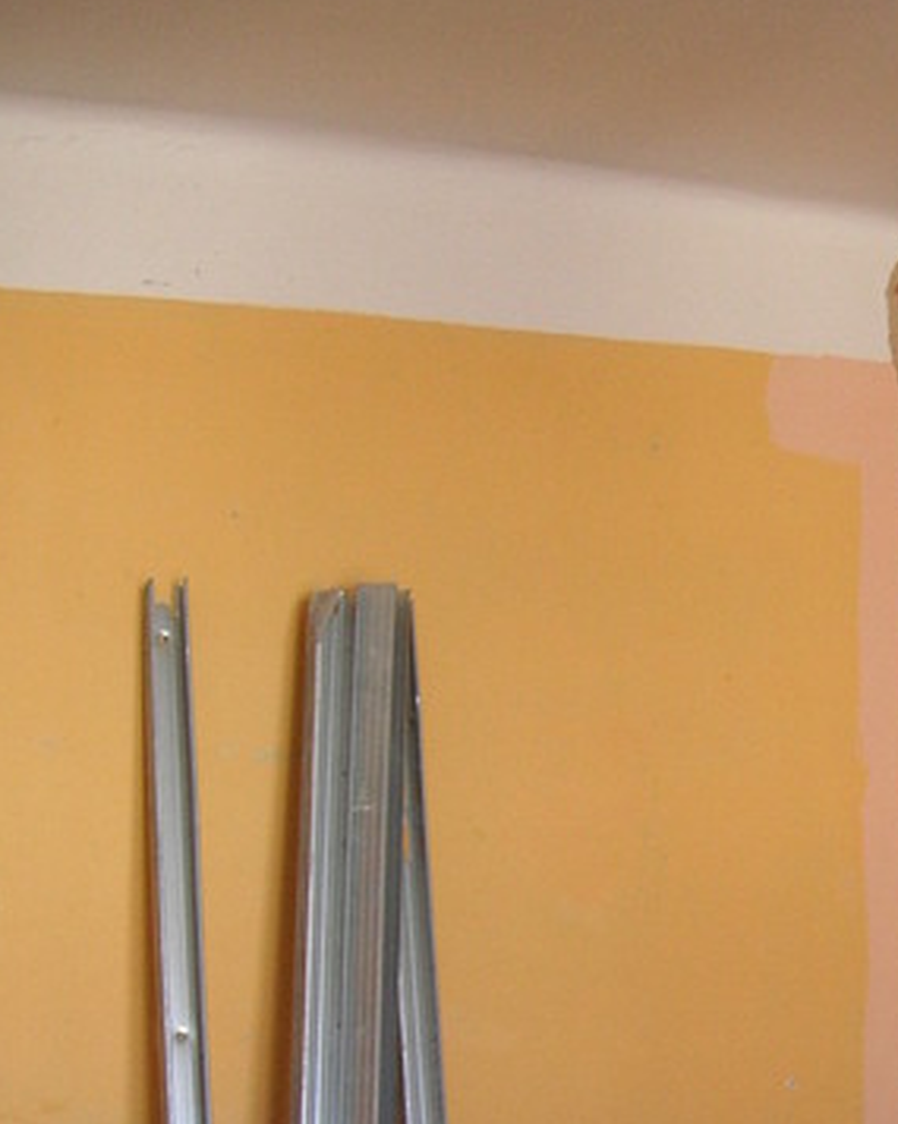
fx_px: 2694
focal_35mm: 81
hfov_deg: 18.4
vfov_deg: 22.6
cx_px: 907
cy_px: 1140
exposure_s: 1/45
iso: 64
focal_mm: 6.1
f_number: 2.8
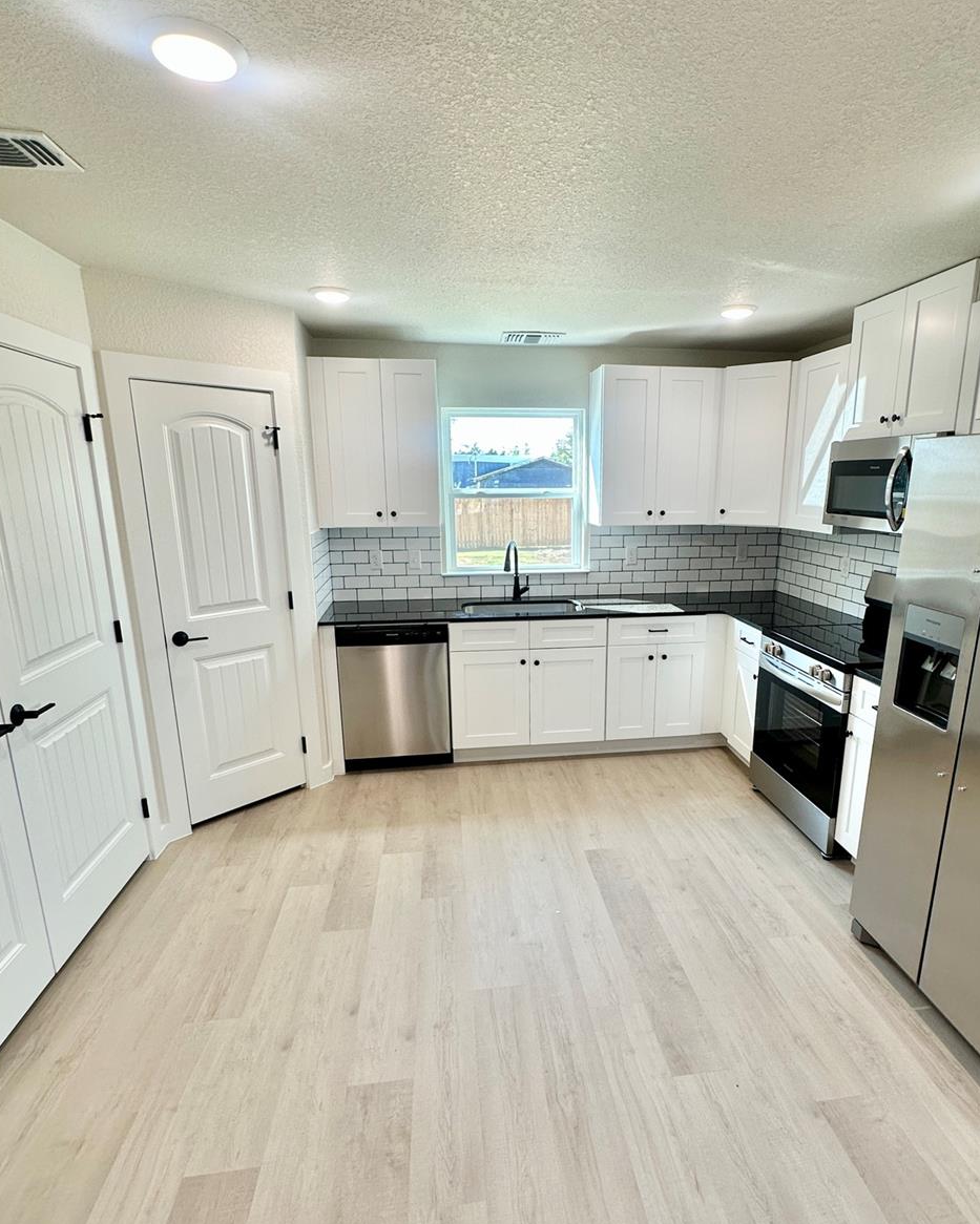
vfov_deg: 86.3
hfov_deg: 73.5
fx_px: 653
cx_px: 546
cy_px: 649
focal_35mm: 18
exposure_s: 1/120
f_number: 2.2
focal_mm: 2.22
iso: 64
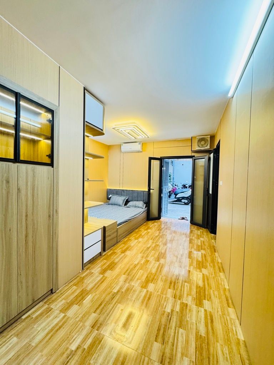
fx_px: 148
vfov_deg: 102.1
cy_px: 182
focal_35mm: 14
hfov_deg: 85.7
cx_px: 137
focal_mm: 2.22
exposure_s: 1/67
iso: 320
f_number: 2.2
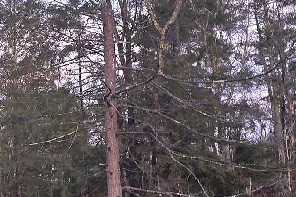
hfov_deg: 17.9
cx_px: -47
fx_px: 896
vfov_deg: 12.5
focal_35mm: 109
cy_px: 53
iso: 100
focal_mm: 6.3
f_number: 1.7
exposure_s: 1/40
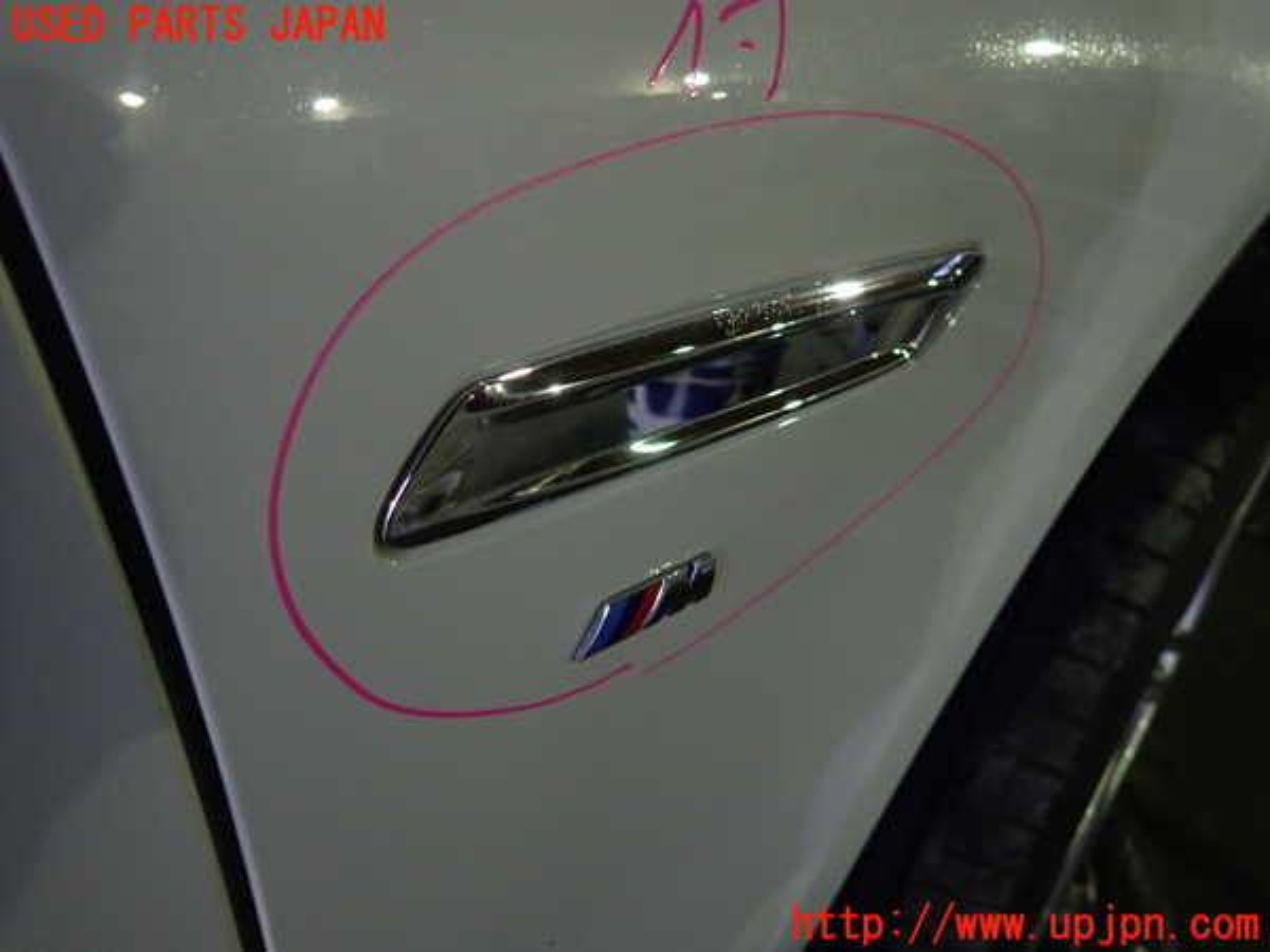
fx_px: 917
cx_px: 635
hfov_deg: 69.4
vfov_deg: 54.9
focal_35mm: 25
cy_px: 476
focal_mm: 4.5
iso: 320
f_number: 2
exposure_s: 1/30
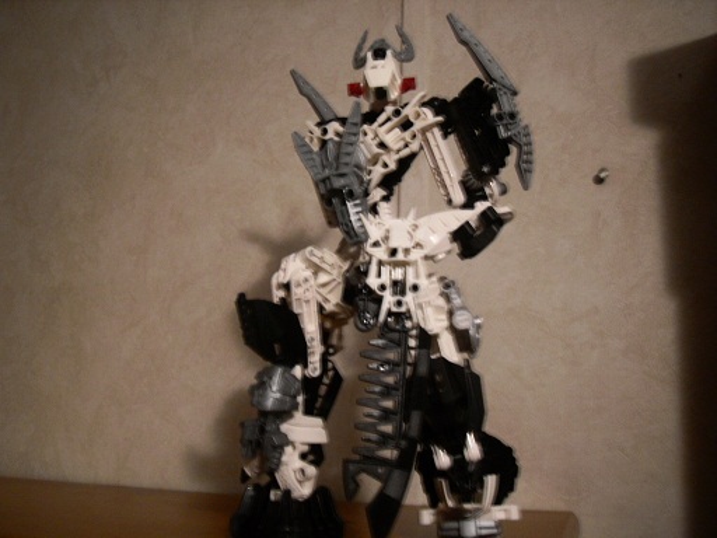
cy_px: 269
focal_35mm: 37
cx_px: 358
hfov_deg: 50.1
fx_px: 766
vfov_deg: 38.7
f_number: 2.8
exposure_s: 1/2
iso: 200
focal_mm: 6.3
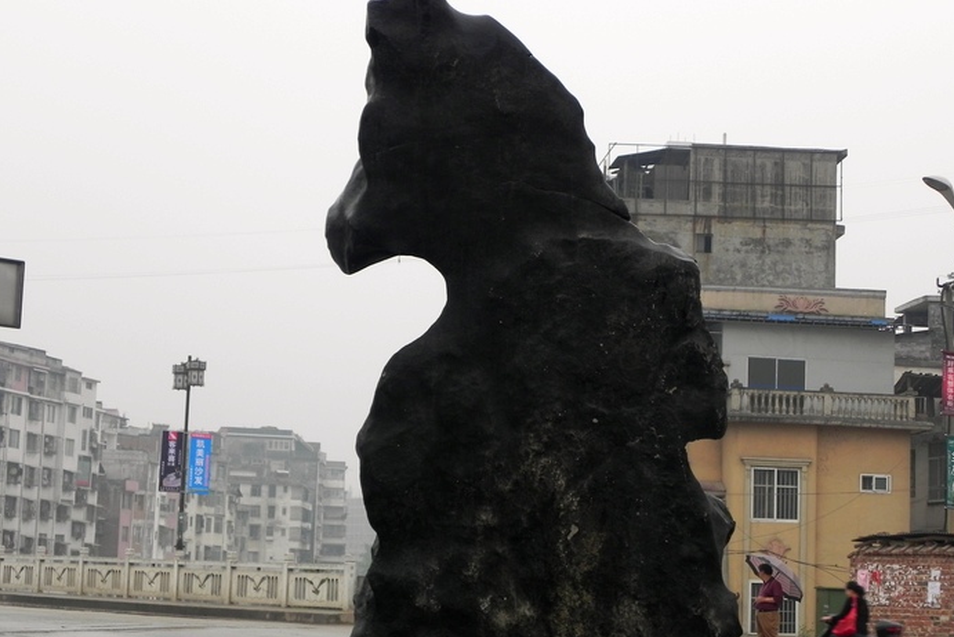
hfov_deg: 25.7
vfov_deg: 17.3
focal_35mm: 79
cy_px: 318
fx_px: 2094
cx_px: 482
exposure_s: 1/68.3
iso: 160
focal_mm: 13.4
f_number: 4
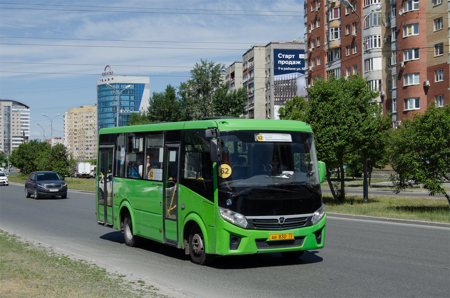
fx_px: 636
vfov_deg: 26.4
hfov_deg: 39.0
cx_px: 225
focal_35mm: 51
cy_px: 149
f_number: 7.1
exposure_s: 1/1600
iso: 400
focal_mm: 34
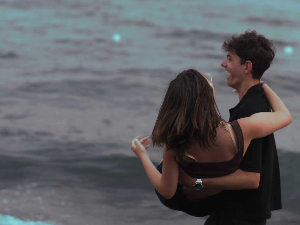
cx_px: 156
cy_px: 108
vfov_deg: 14.0
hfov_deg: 18.5
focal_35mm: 106
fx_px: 919
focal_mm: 56
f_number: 2
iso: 100
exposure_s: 1/250
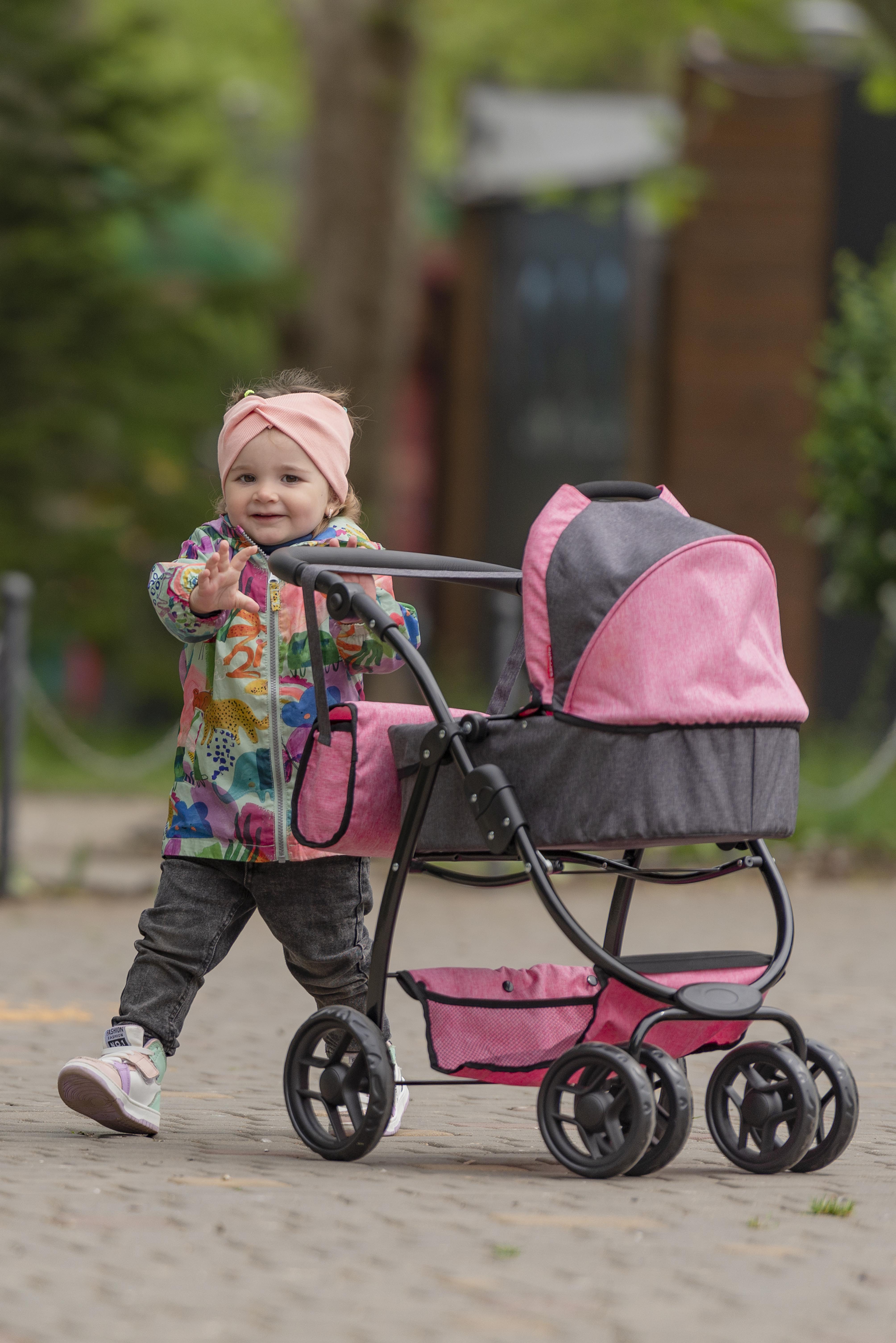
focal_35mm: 200
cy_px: 672
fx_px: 7459
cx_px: 448
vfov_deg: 10.3
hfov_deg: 6.9
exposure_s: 1/1250
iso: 125
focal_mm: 200
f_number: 2.8
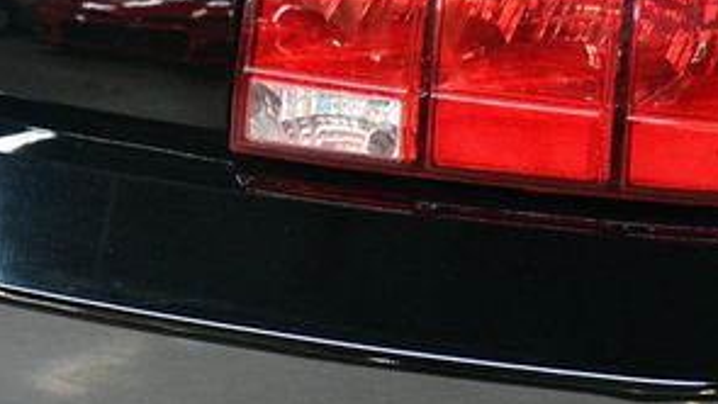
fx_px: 2247
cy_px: 97
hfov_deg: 18.0
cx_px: 577
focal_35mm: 118
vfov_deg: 10.3
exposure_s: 1/60
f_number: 4.2
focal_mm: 35
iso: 4000
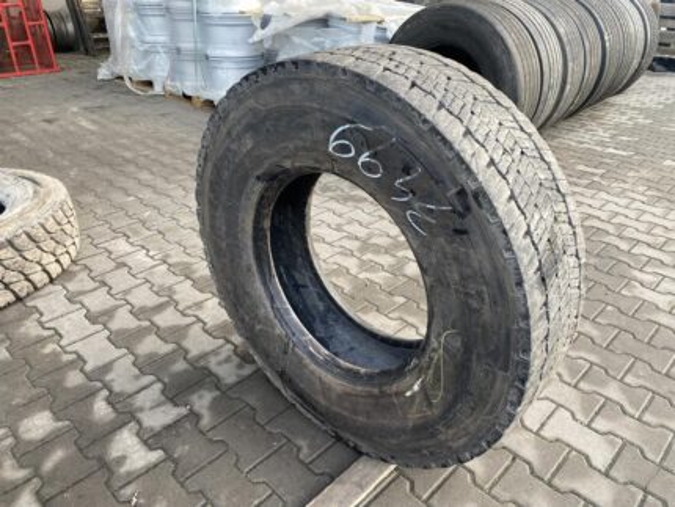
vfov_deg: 53.1
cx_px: 338
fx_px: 507
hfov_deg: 67.3
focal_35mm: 26
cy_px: 254
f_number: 1.8
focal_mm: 4.25
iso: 64
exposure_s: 1/100
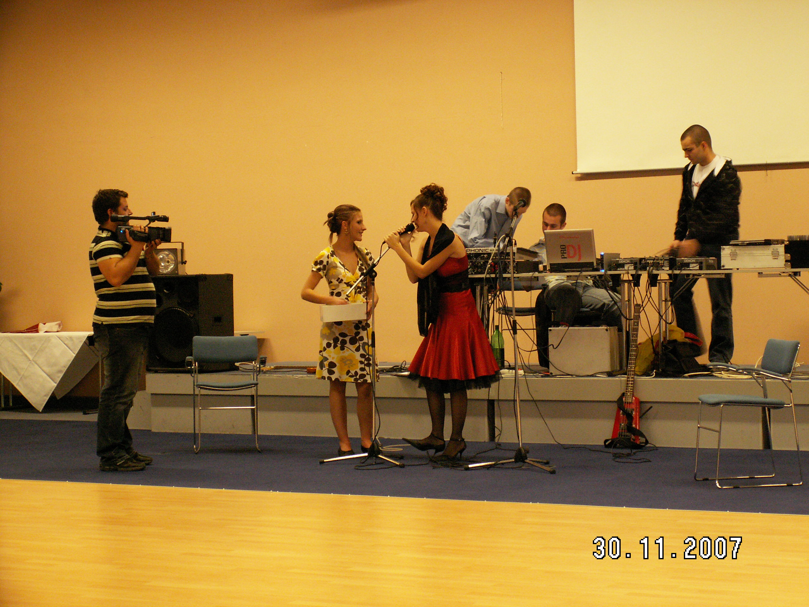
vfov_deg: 19.4
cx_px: 404
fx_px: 1776
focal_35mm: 76
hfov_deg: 25.7
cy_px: 304
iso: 160
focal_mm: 12.64
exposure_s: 1/5
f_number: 3.2
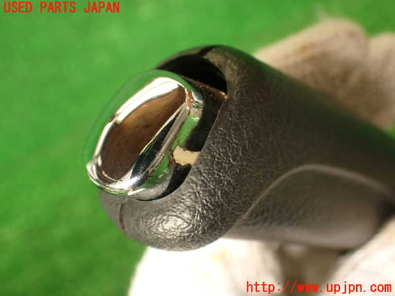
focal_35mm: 41
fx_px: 468
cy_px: 148
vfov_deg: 35.1
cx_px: 198
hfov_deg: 45.8
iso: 200
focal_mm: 7.31
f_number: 2.8
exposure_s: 1/50
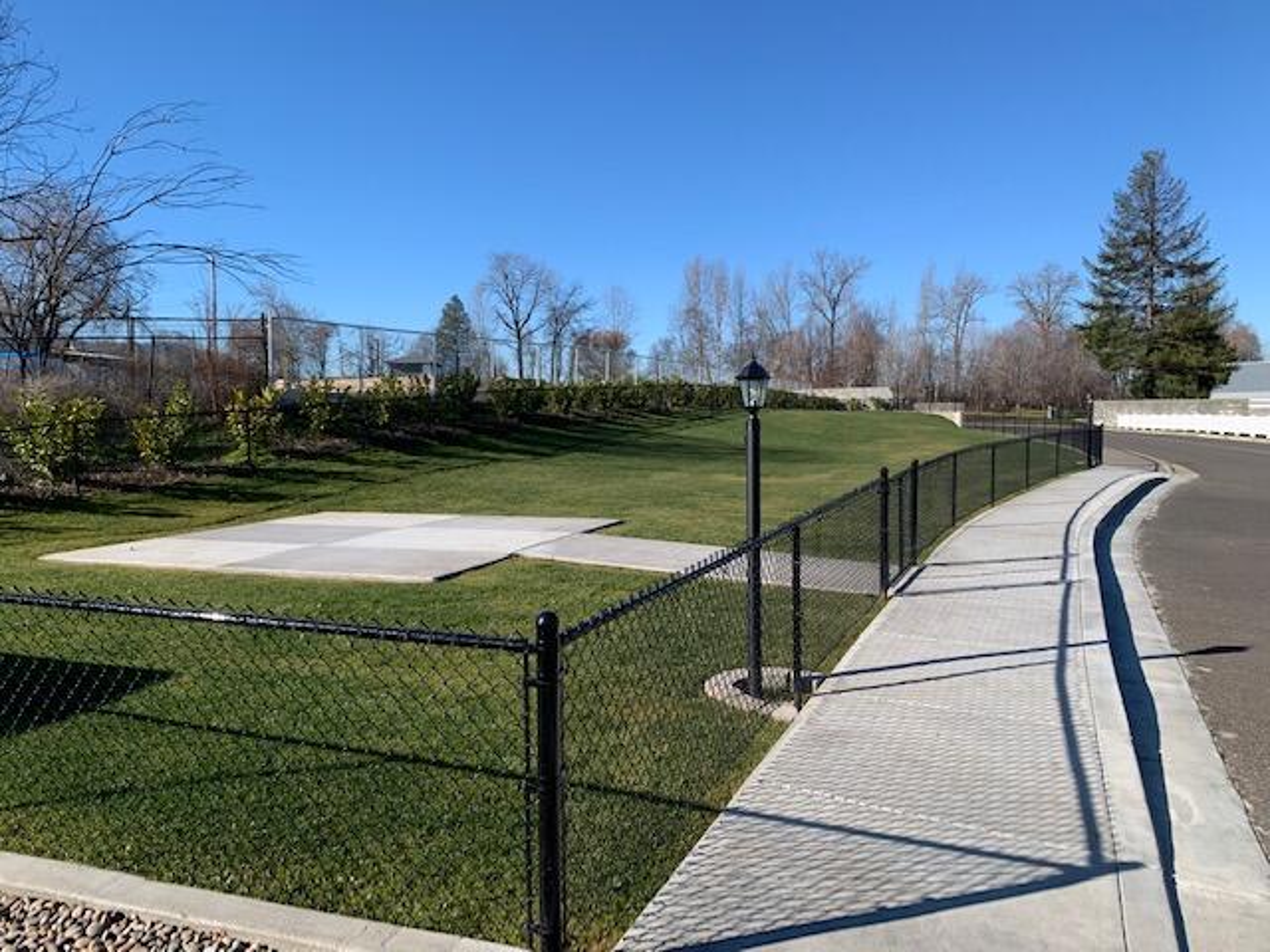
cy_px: 476
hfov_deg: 67.3
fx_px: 954
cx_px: 635
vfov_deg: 53.1
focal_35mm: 26
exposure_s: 1/1718
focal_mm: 4.25
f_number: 1.8
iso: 25
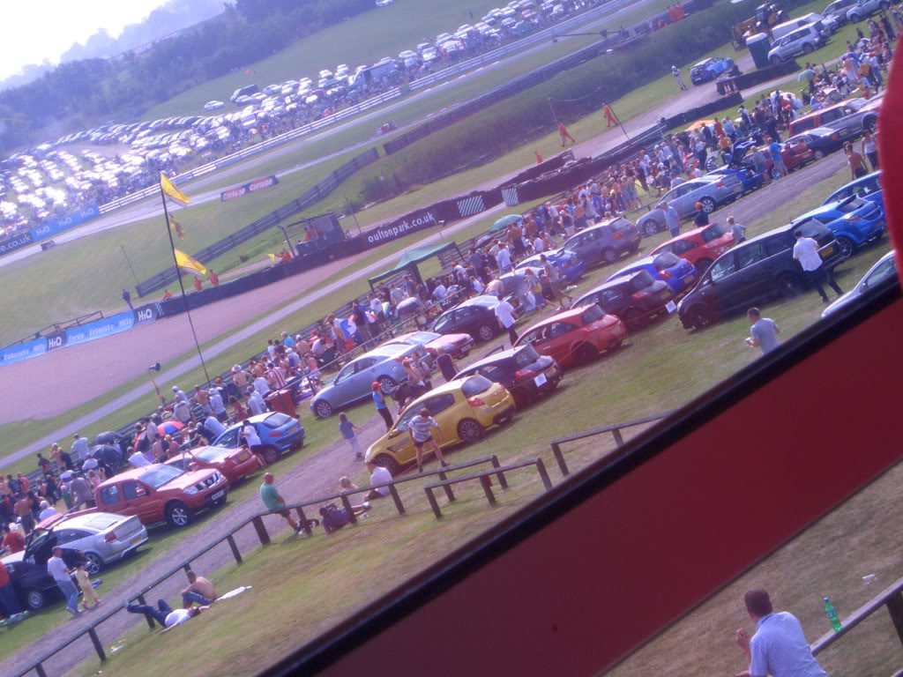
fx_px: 2661
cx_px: 452
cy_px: 338
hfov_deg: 19.3
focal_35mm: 102
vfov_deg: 14.5
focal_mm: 13.5
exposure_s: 1/125
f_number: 6.6
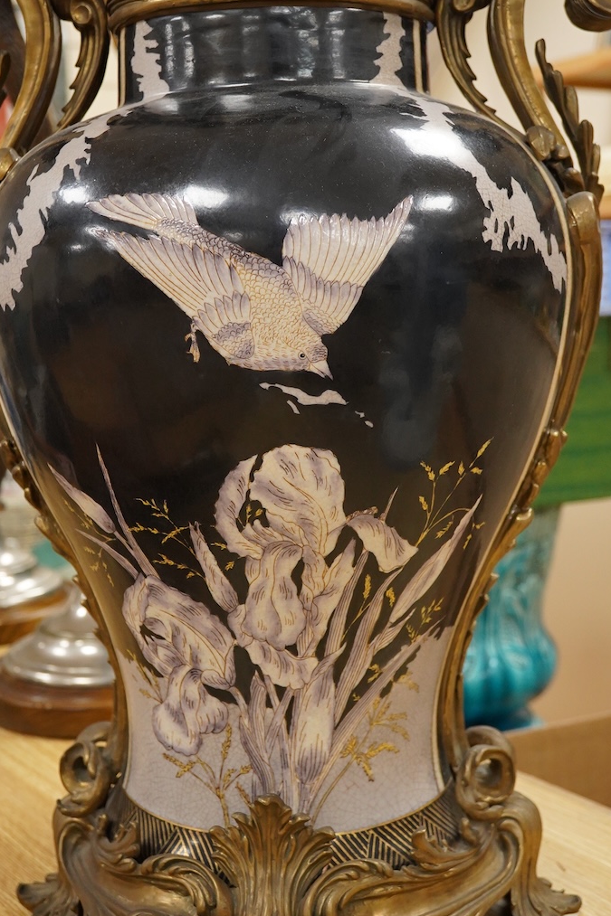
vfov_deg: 39.6
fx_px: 1273
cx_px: 280
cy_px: 434
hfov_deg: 27.0
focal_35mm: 50
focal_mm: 30
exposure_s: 1/160
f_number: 8
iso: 2500
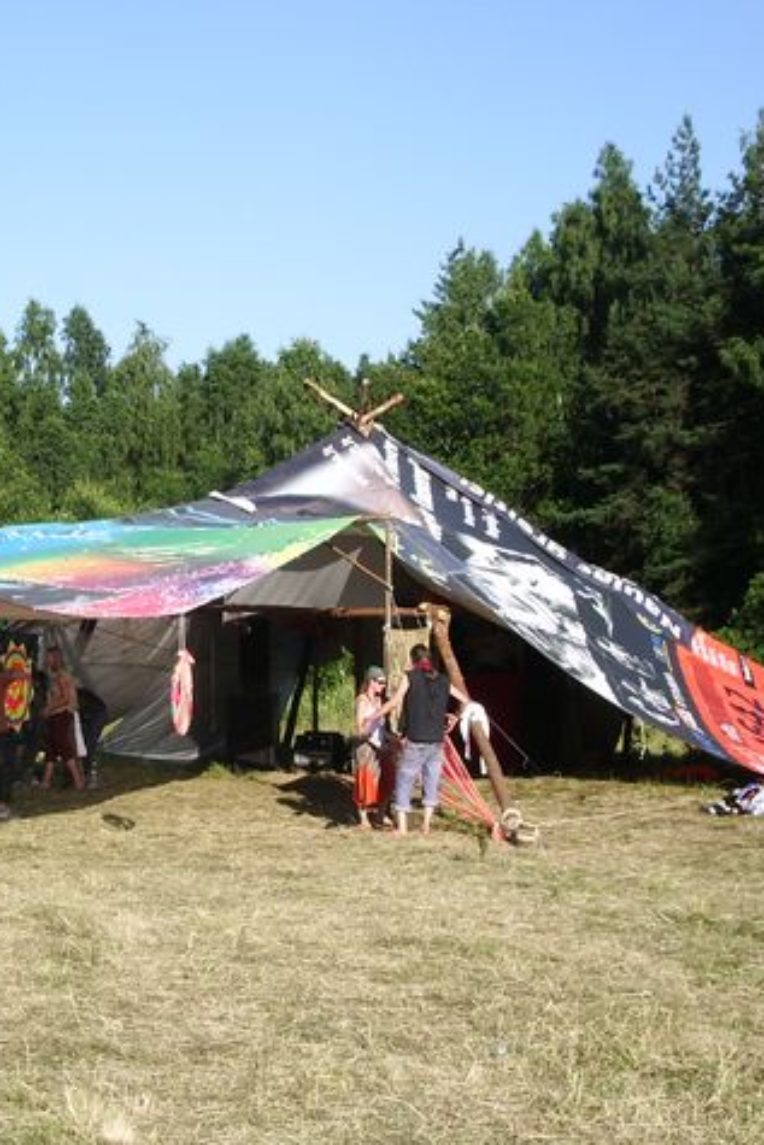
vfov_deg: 28.8
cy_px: 569
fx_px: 2227
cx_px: 84
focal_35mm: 70
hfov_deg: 19.1
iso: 50
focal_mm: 8.2
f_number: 5
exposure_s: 1/250
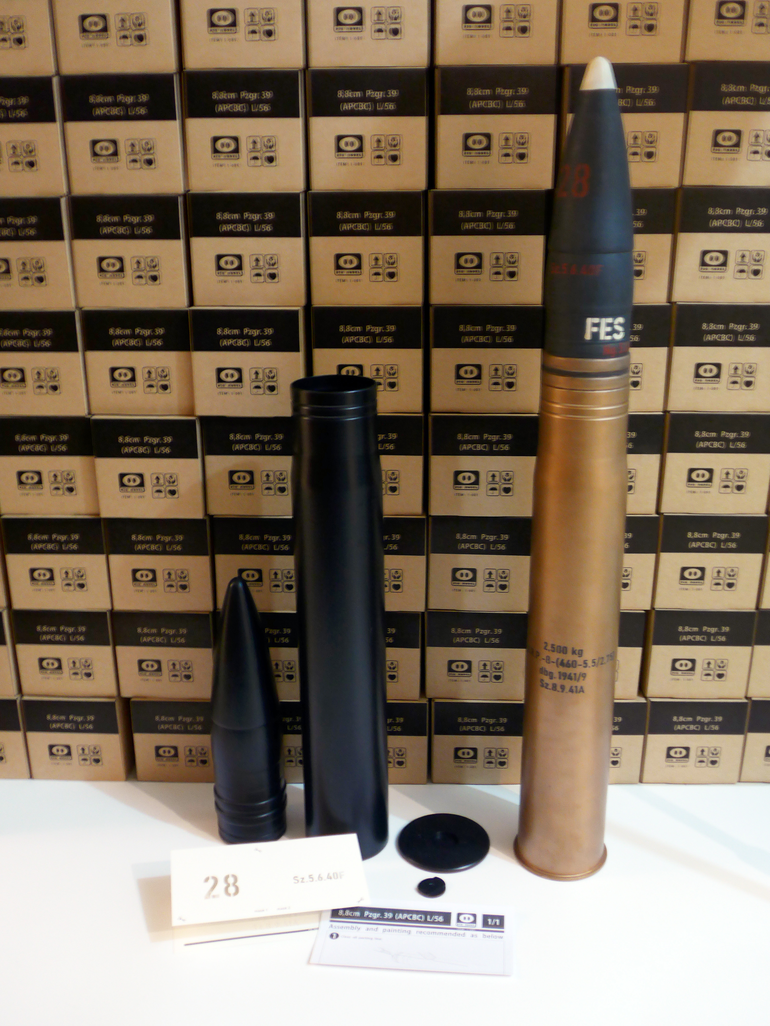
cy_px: 513
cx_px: 385
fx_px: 1038
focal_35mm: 35
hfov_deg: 40.7
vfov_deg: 52.6
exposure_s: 1/4
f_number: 2.4
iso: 100
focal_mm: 7.5
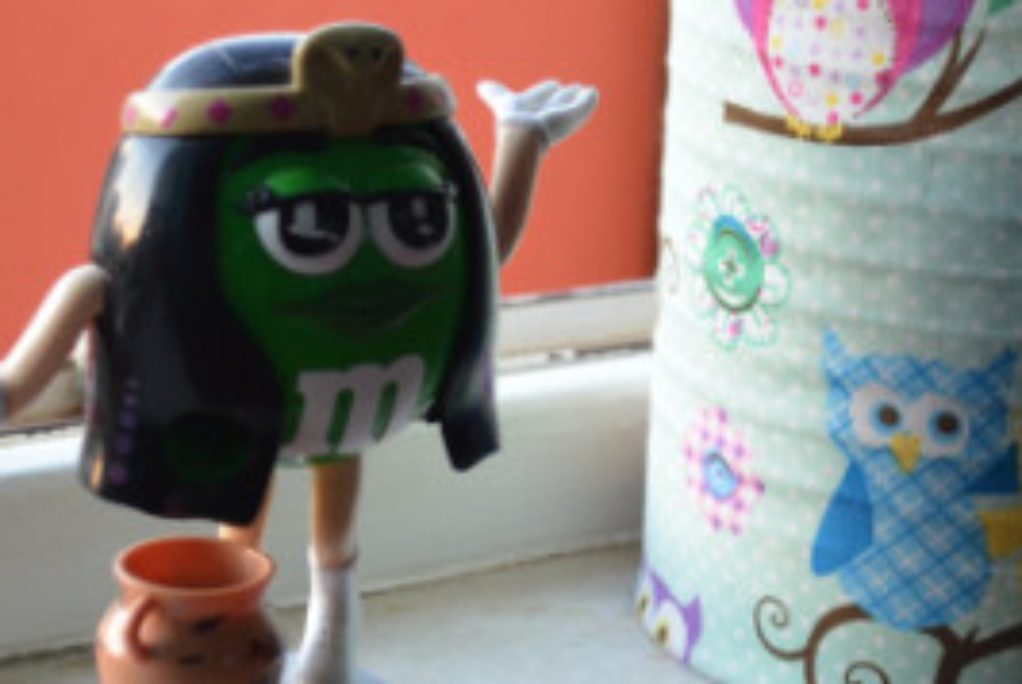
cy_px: 269
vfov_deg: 12.0
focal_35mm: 114
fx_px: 3242
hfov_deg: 17.8
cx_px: 803
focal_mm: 35
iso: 800
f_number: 5
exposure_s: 1/50
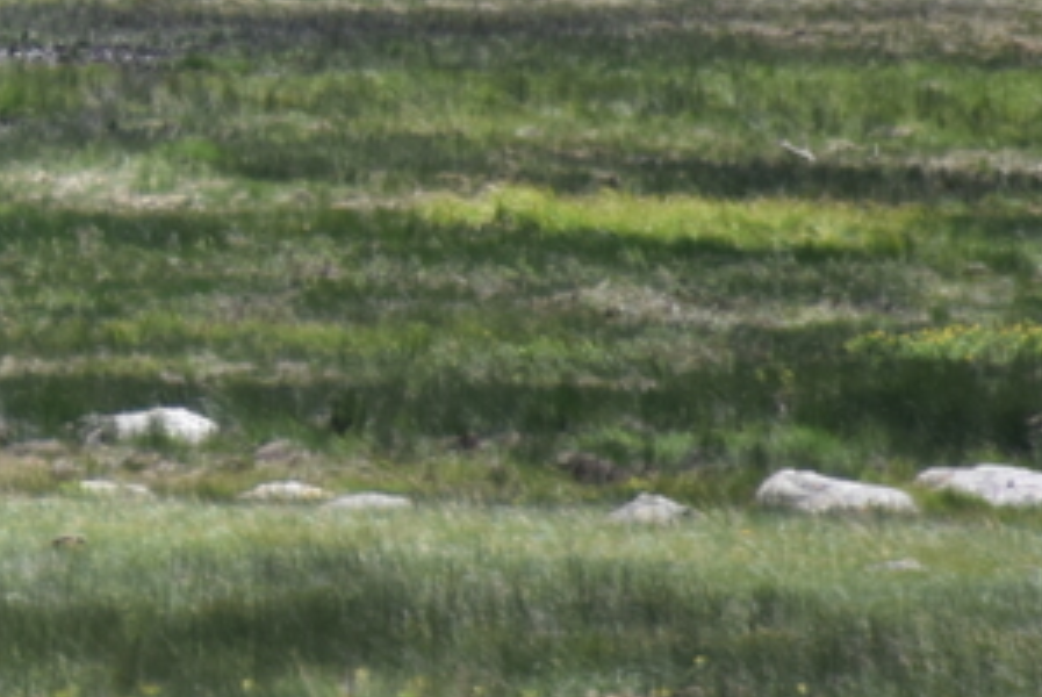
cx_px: -903
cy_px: -544
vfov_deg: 1.1
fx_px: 37200
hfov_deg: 1.6
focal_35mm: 1284
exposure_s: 1/640
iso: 280
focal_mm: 300
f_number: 5.6
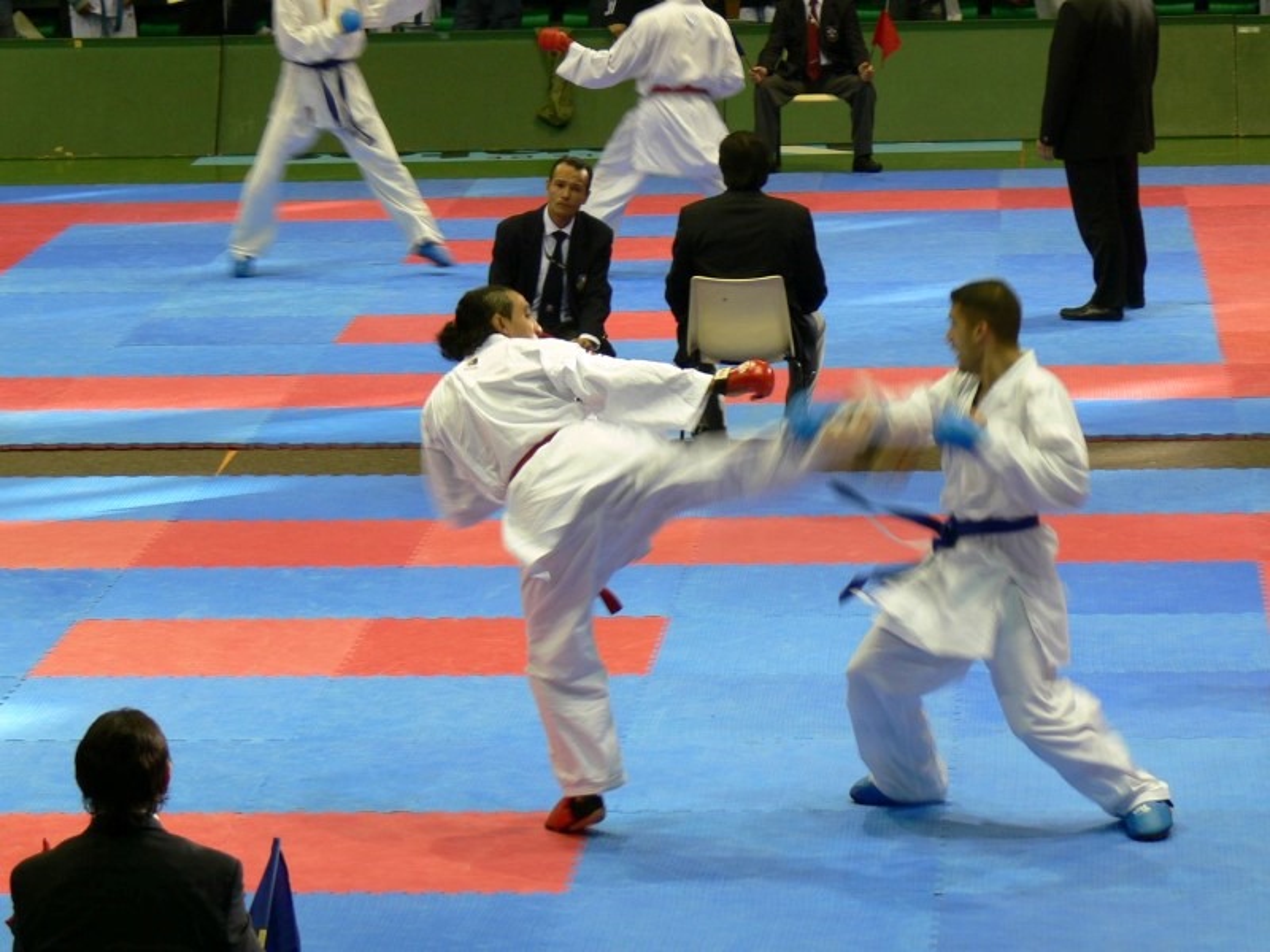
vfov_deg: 9.6
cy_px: 476
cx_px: 635
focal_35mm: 154
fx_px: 5650
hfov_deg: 12.8
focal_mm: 25.6
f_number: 3.6
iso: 80
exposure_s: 1/30
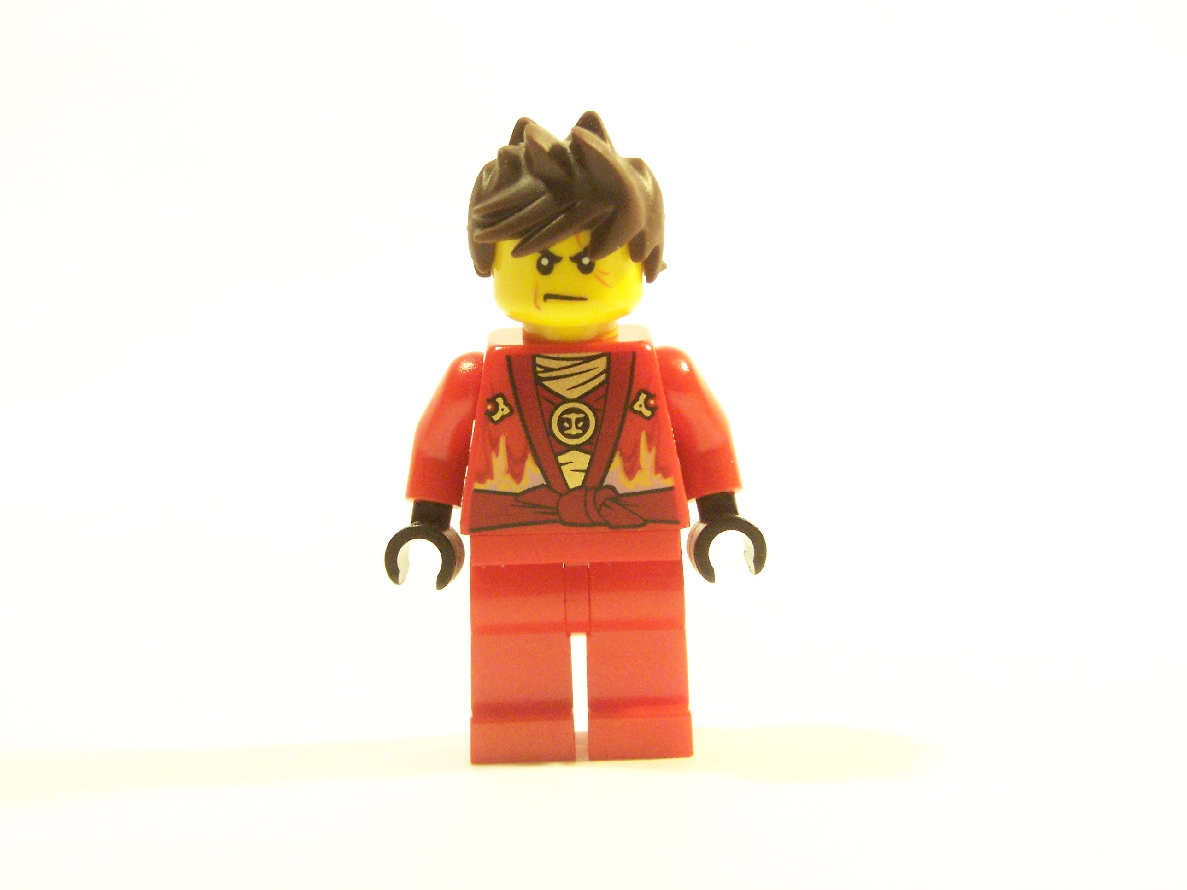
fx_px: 2366
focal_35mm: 69
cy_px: 445
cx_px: 594
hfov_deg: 28.2
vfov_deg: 21.3
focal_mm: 11.5
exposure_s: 1/30
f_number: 3.6
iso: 400
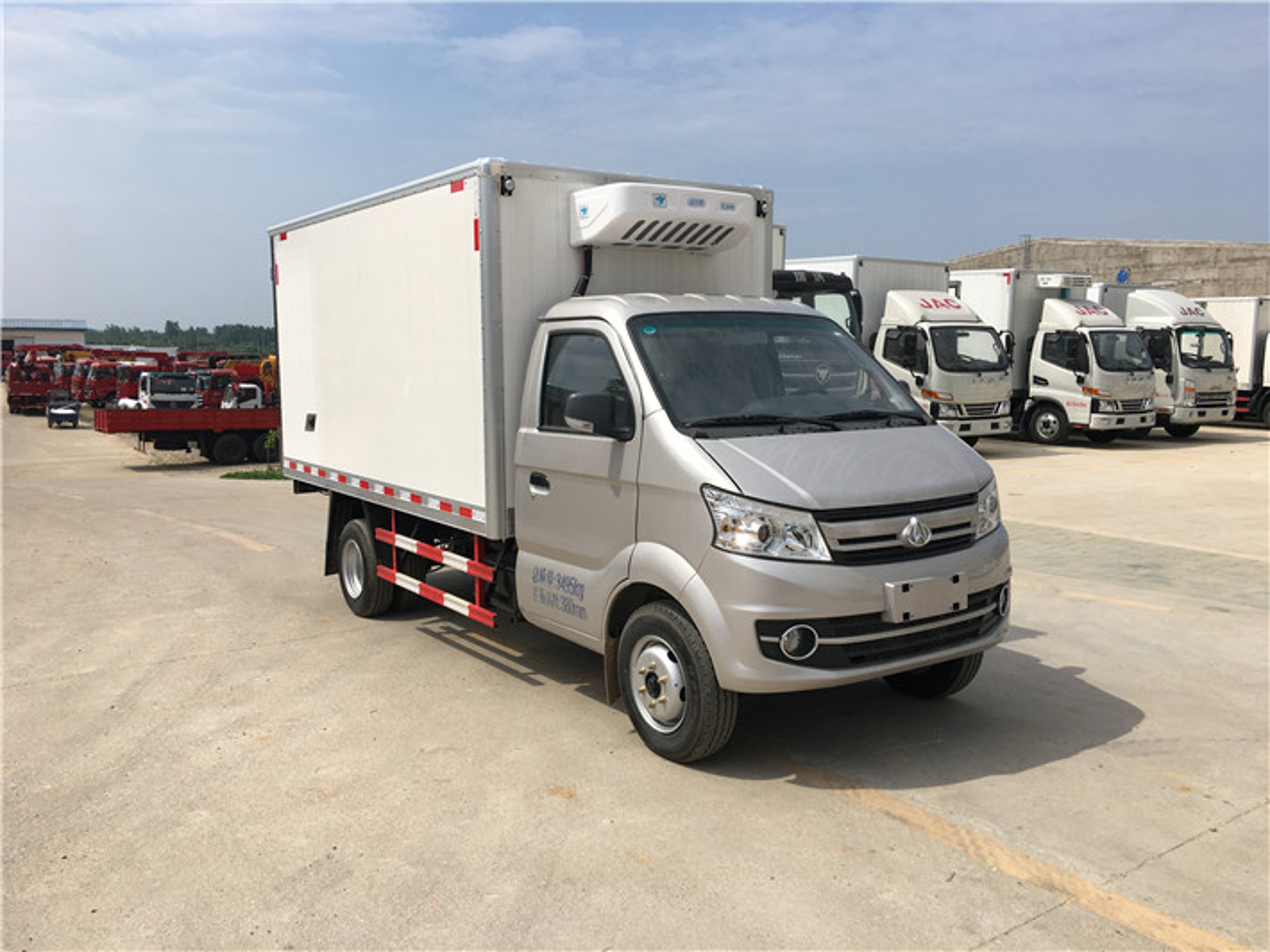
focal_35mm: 29
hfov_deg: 61.7
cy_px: 476
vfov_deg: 48.2
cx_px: 635
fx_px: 1064
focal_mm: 4.15
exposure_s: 1/2331
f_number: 2.2
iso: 25
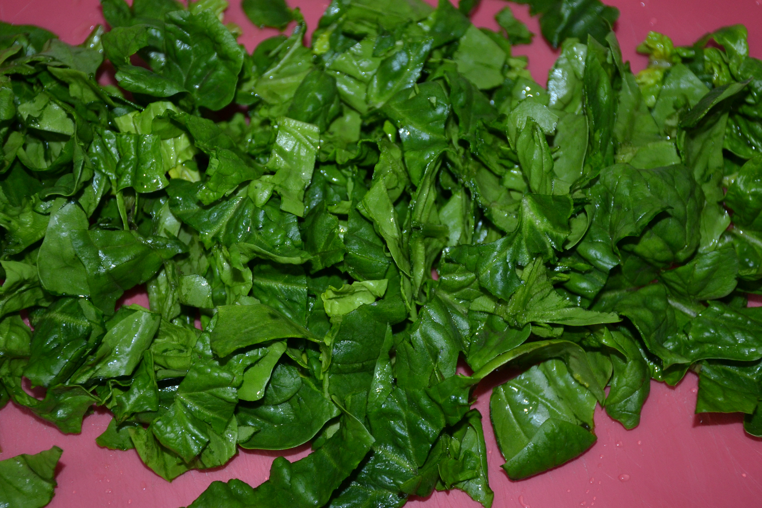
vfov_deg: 18.9
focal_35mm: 72
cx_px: 381
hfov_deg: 28.1
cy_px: 254
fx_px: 1524
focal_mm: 48
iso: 720
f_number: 4.5
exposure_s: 1/60
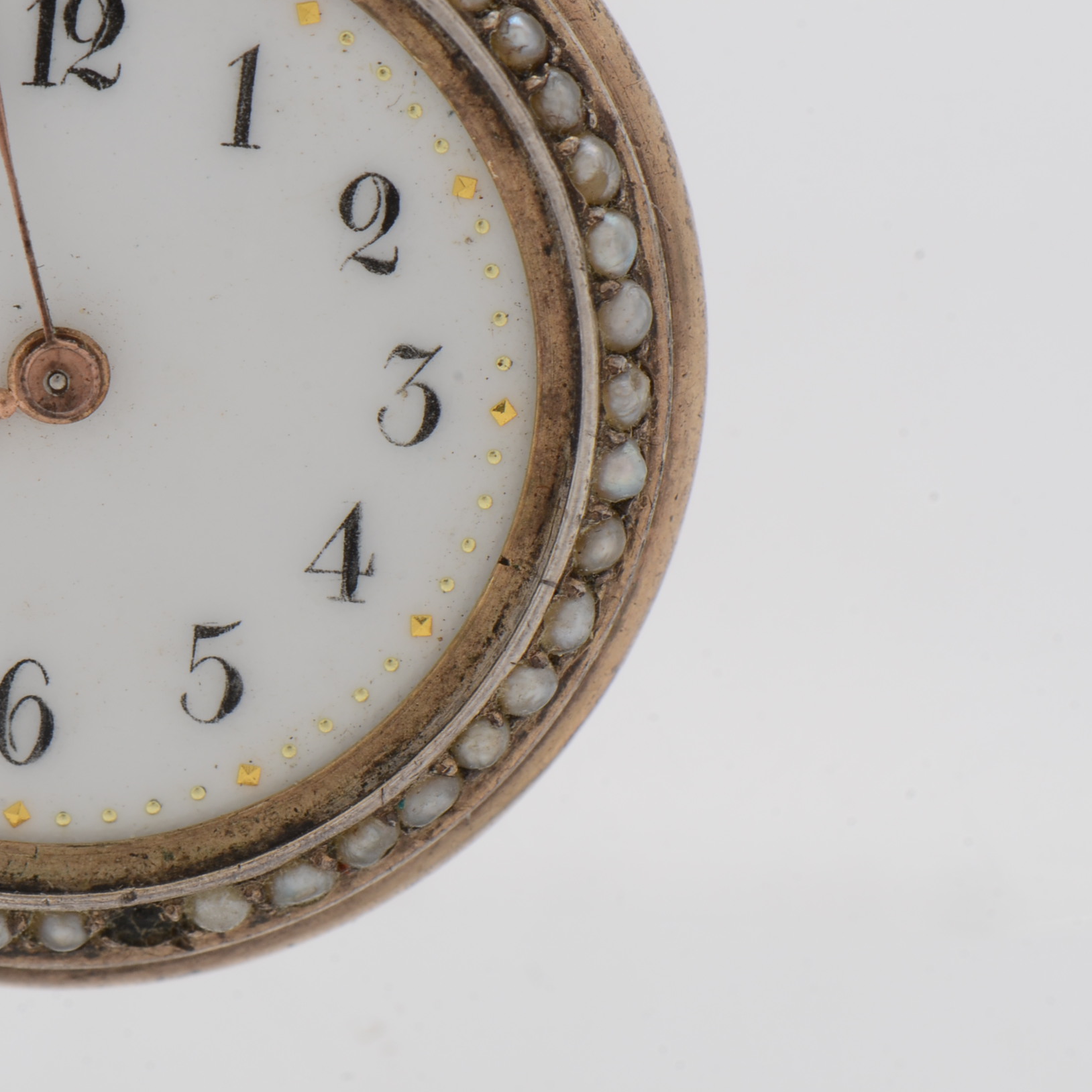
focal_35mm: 164
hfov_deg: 10.7
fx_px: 5840
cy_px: 546
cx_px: 311
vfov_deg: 10.7
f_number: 18
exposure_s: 1/125
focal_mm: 85
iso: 200
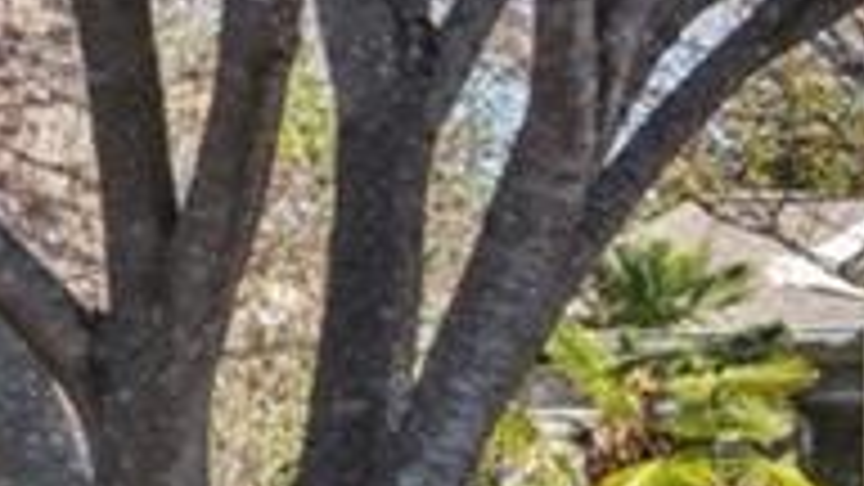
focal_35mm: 134
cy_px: 562
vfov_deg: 9.0
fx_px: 3070
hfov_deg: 12.0
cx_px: 2223
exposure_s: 1/100
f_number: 7.1
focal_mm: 24
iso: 320
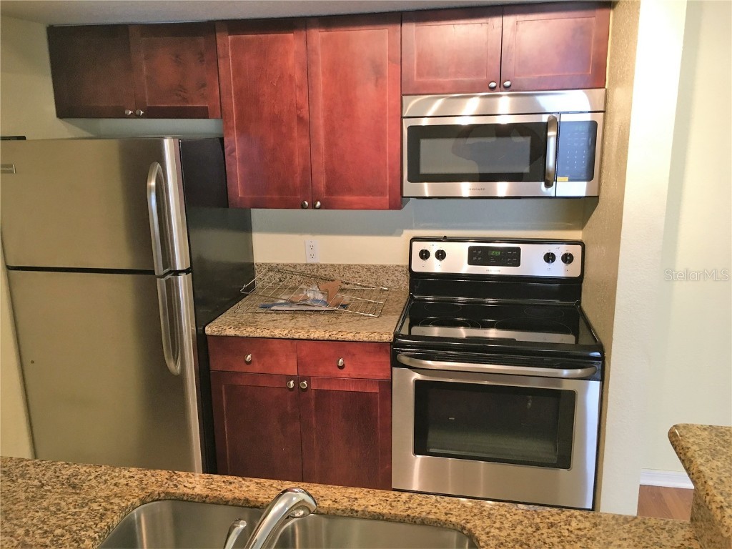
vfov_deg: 48.2
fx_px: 613
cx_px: 366
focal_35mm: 29
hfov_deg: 61.7
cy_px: 274
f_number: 2.2
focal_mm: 4.15
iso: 100
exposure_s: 1/30
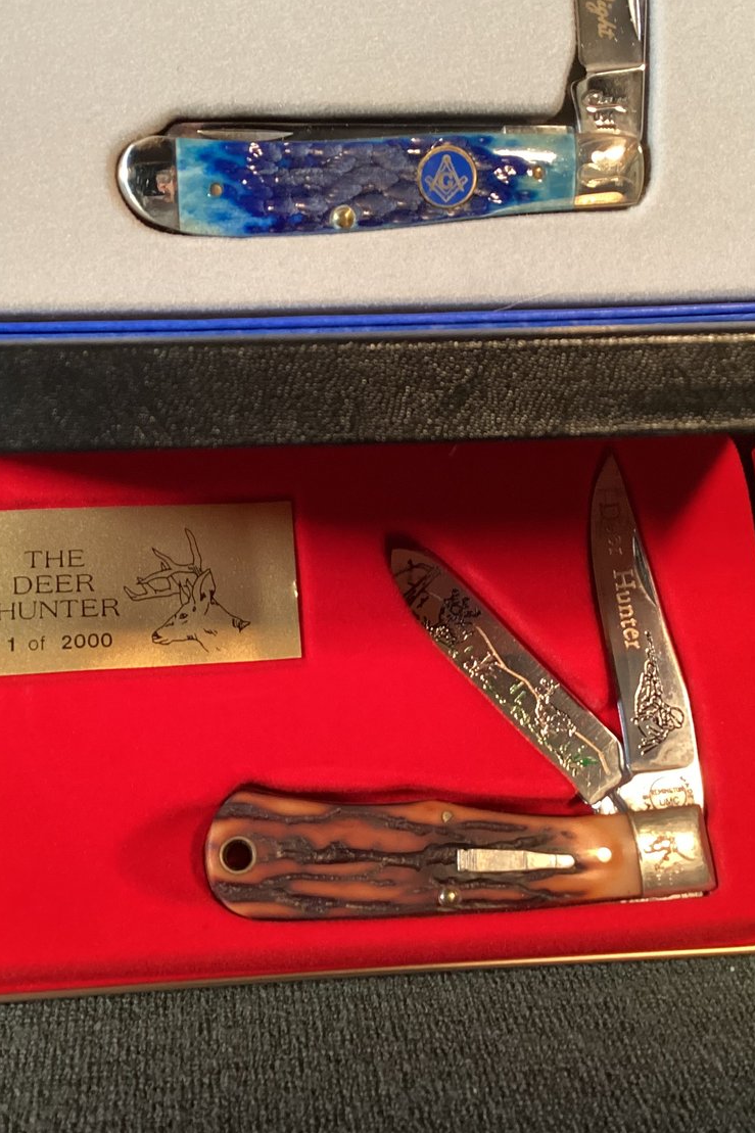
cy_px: 571
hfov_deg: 30.5
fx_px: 1384
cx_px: 339
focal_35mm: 44
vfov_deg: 44.5
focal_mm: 3.3
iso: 400
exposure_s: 1/60
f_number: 2.4
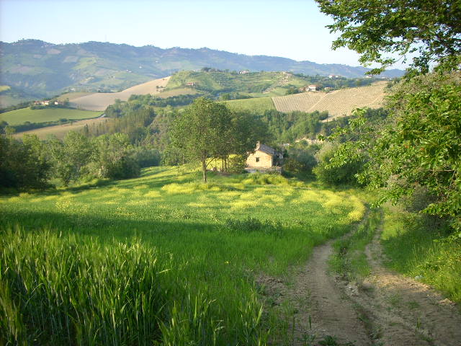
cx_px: 230
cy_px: 173
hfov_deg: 50.1
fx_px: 493
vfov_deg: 38.7
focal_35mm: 37
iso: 64
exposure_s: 1/229
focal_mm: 6.2
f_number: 2.8
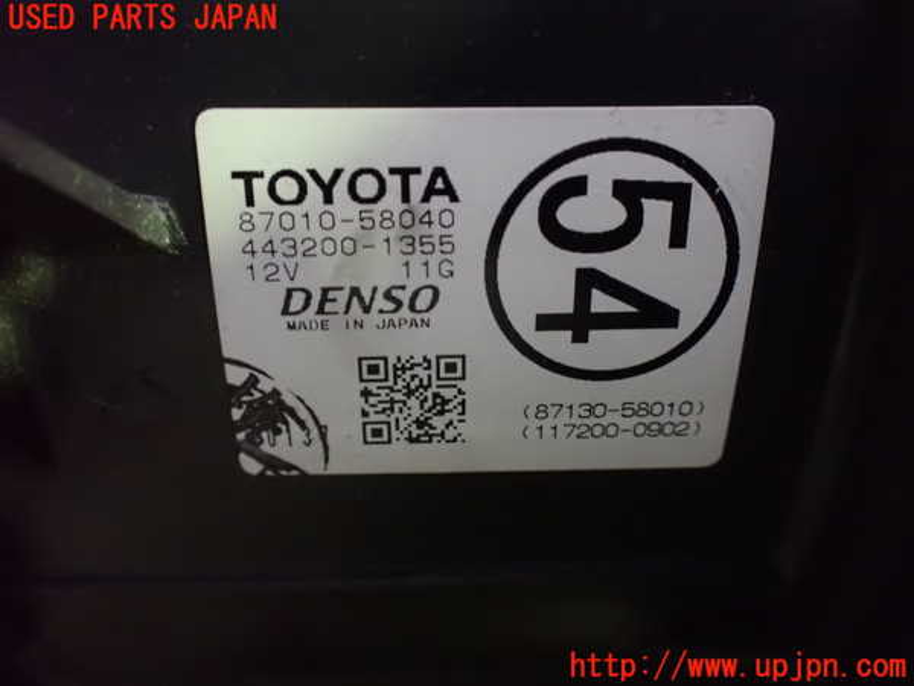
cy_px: 343
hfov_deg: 60.0
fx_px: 792
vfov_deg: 46.8
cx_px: 457
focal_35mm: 30
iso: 1600
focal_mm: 5.4
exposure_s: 1/30
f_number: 2.3
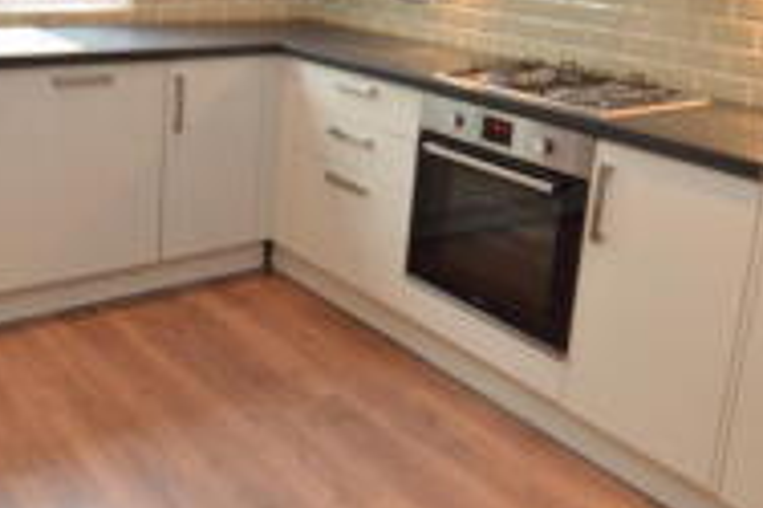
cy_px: 96
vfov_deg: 33.9
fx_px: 805
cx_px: 252
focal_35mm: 38
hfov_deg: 49.8
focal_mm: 10
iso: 1000
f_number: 3.5
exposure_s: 1/60
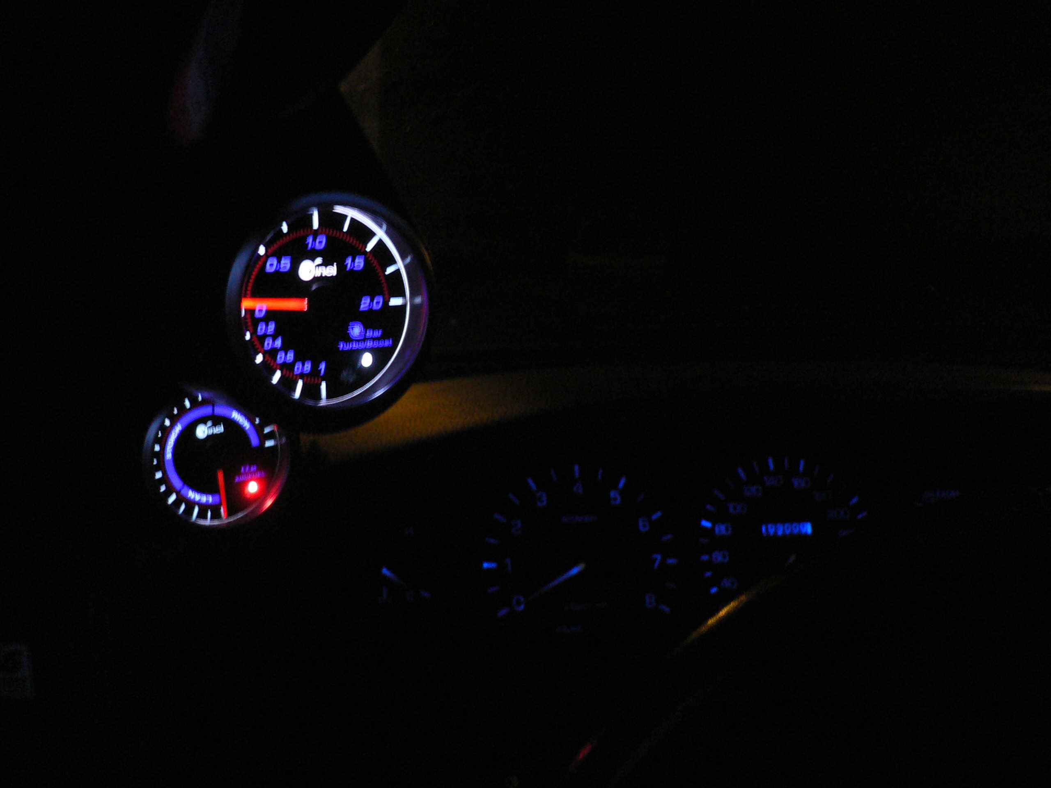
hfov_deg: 52.6
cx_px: 526
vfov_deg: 40.7
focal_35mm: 35
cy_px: 394
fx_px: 1063
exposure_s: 1/8
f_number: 2.8
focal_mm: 5.8
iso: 200
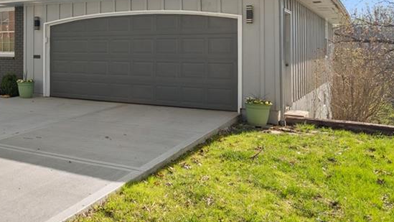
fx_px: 428
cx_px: 47
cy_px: 41
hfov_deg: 45.3
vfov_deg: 28.3
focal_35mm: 41
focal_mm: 21
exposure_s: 1/100
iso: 100
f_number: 8
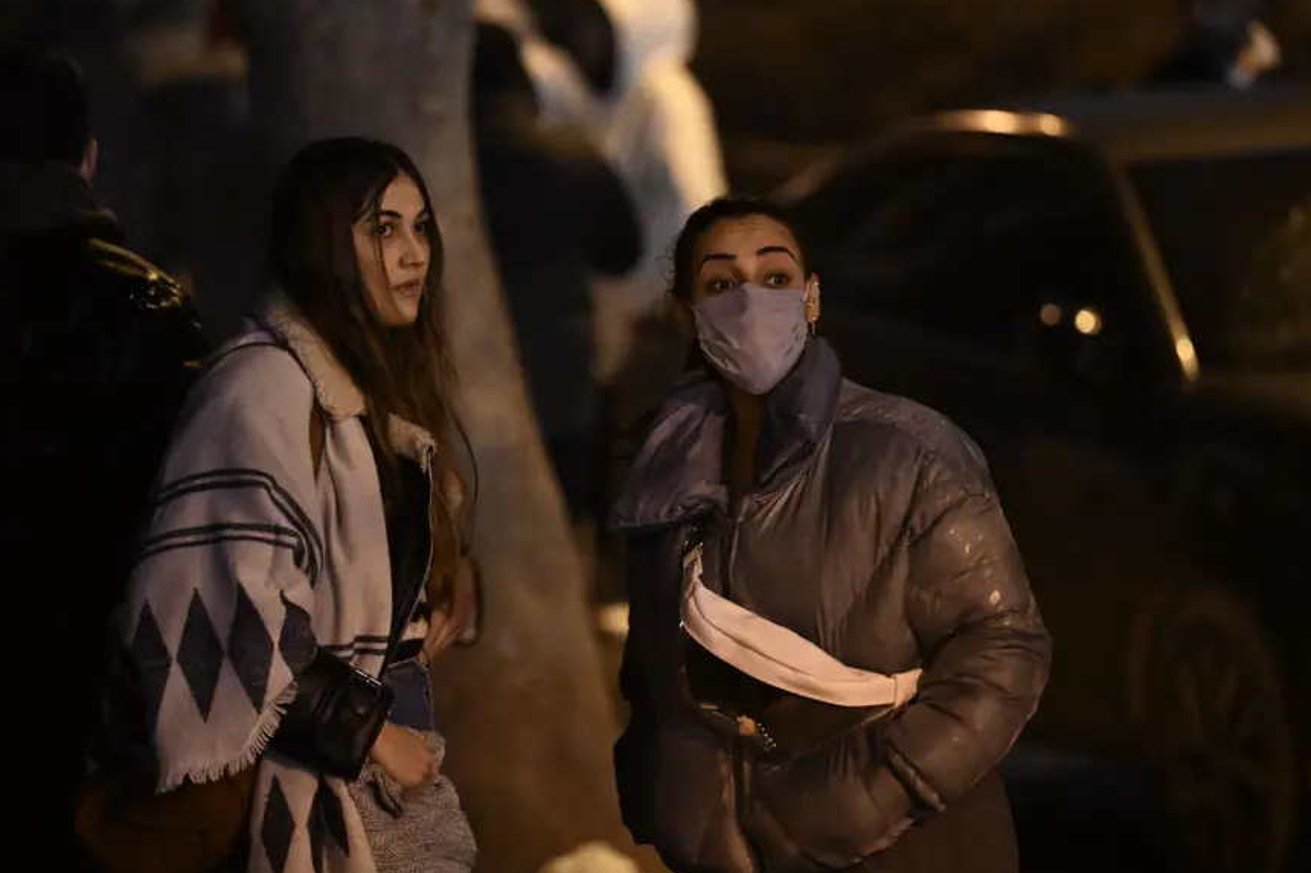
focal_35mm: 307
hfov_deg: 6.7
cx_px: 666
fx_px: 11177
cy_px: 439
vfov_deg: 4.5
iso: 5000
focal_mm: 200
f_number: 2.8
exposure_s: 1/60
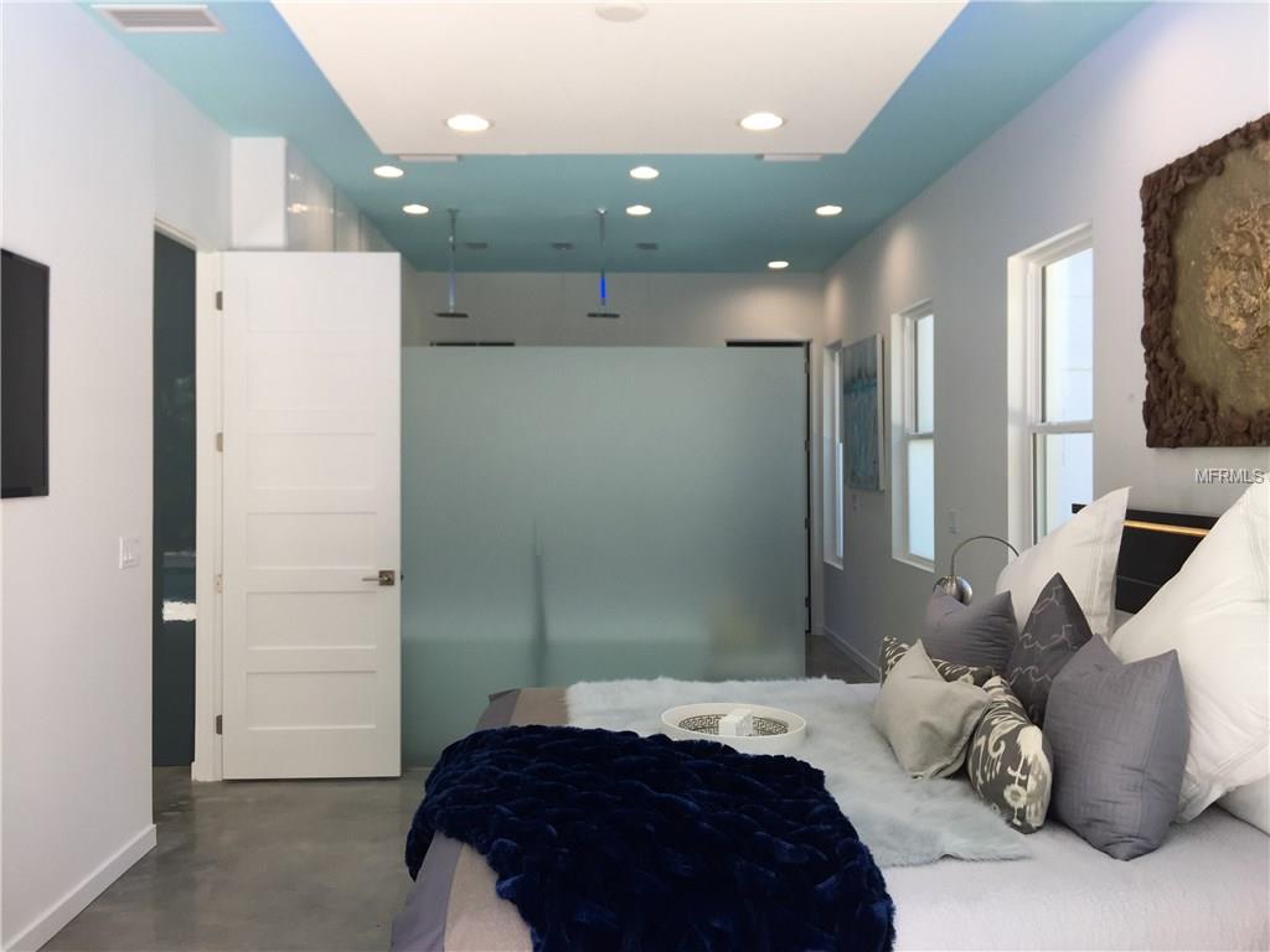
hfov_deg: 61.7
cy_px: 476
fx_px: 1064
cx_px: 635
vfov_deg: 48.2
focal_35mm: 29
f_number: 2.2
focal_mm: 4.15
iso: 40
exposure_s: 1/120
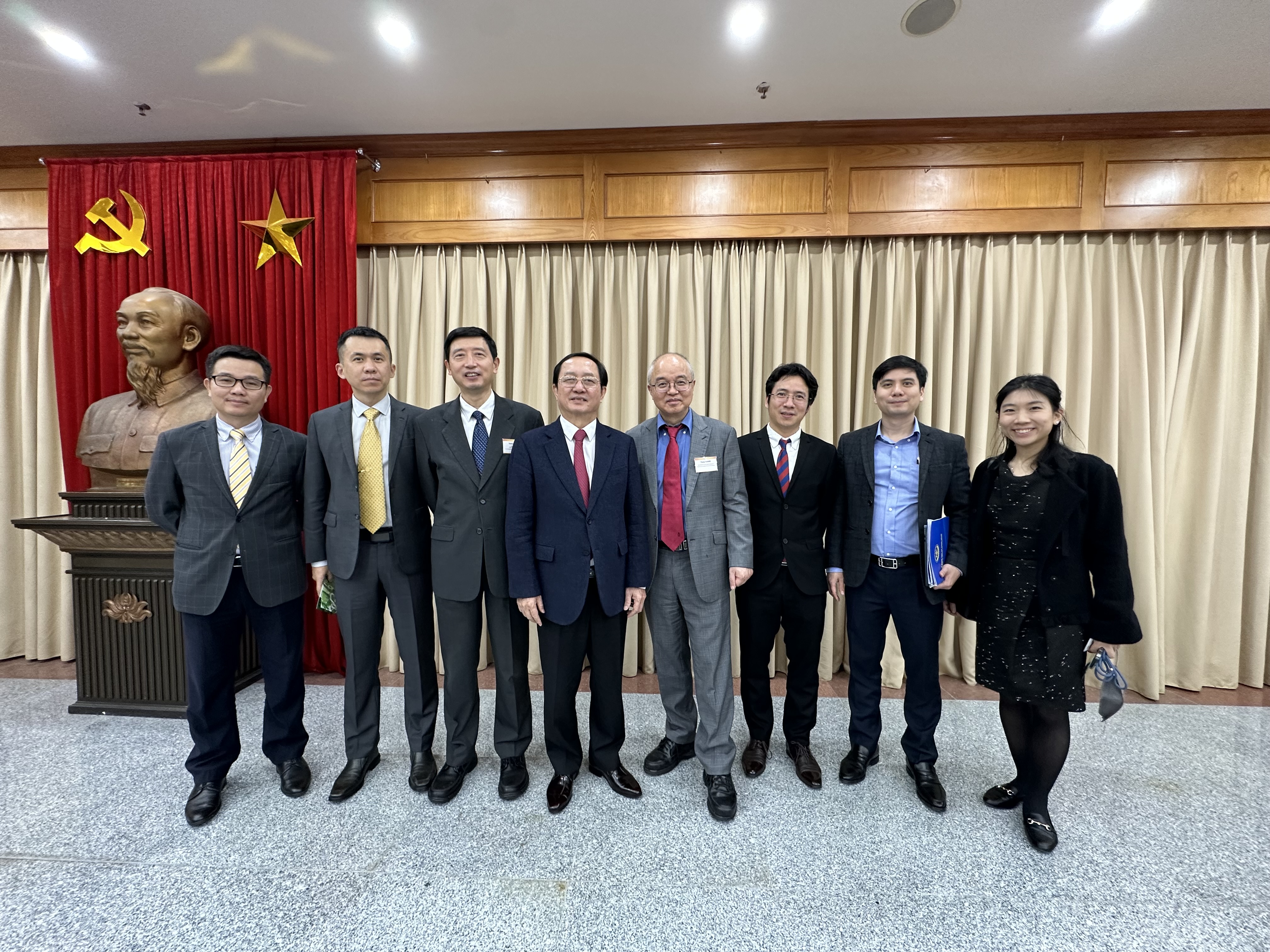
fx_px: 514
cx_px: 635
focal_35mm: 14
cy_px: 476
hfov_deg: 102.1
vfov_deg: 85.7
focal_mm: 2.22
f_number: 2.2
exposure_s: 1/50
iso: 200
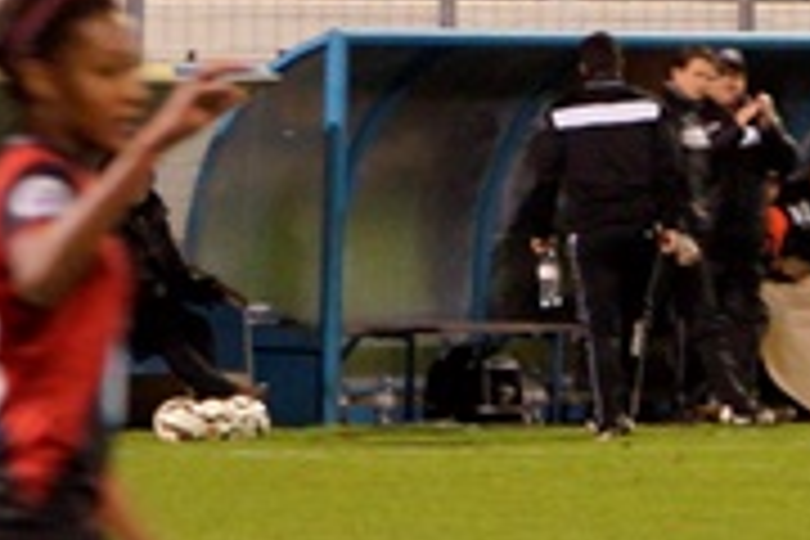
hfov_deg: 3.9
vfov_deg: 2.6
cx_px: 1296
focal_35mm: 524
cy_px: 513
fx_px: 11781
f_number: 5.6
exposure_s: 1/50
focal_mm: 105
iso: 1600
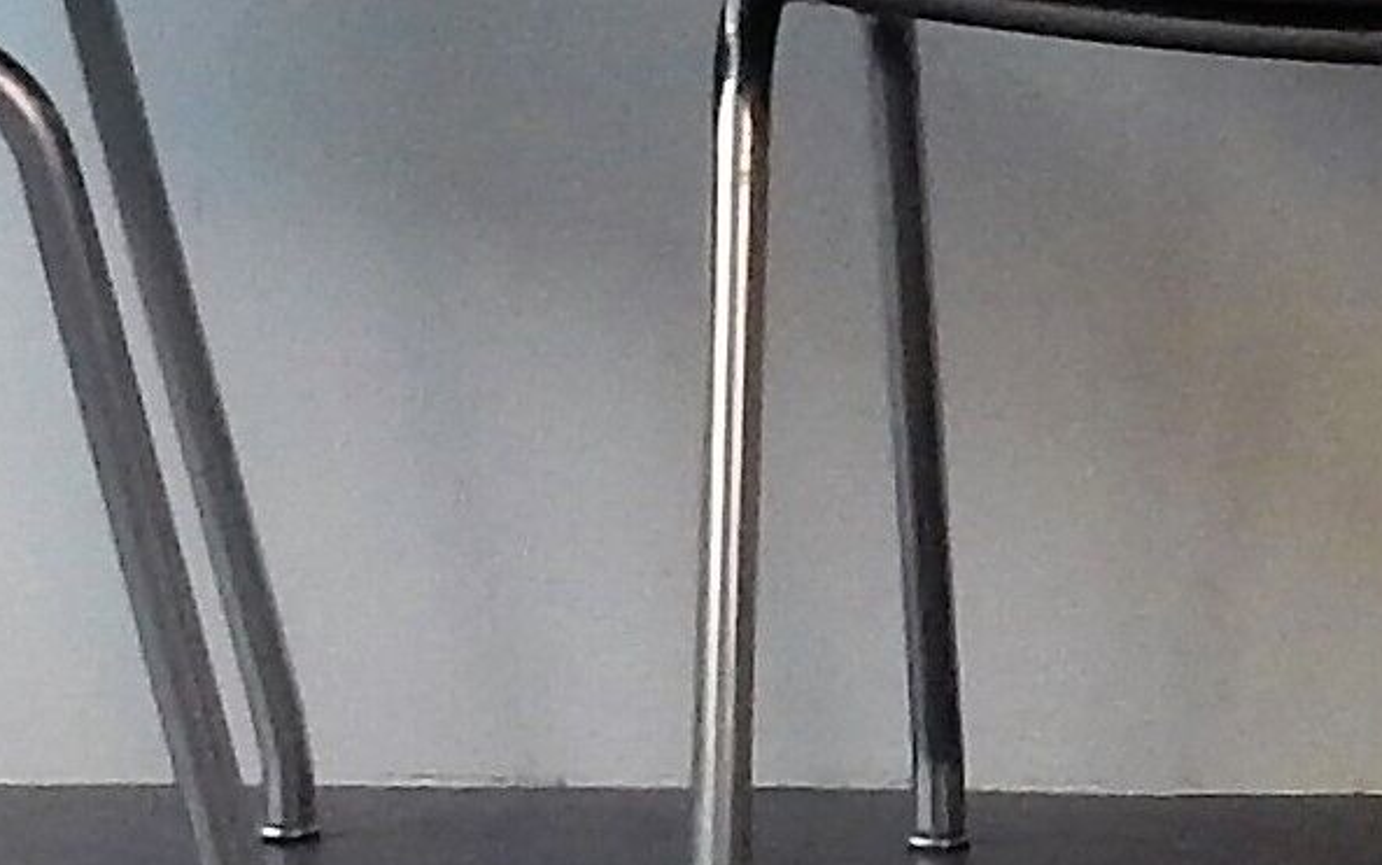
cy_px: -859
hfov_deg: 13.4
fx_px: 5463
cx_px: 2242
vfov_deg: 8.6
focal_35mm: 145
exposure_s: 1/30
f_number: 3.7
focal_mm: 4.5
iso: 360
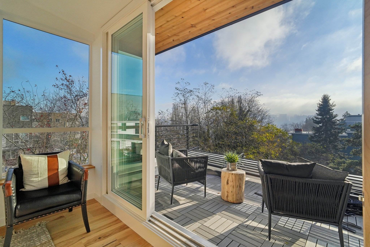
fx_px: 164
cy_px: 124
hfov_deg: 96.7
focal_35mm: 16
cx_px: 185
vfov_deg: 73.7
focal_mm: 16
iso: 800
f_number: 8
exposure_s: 1/1000
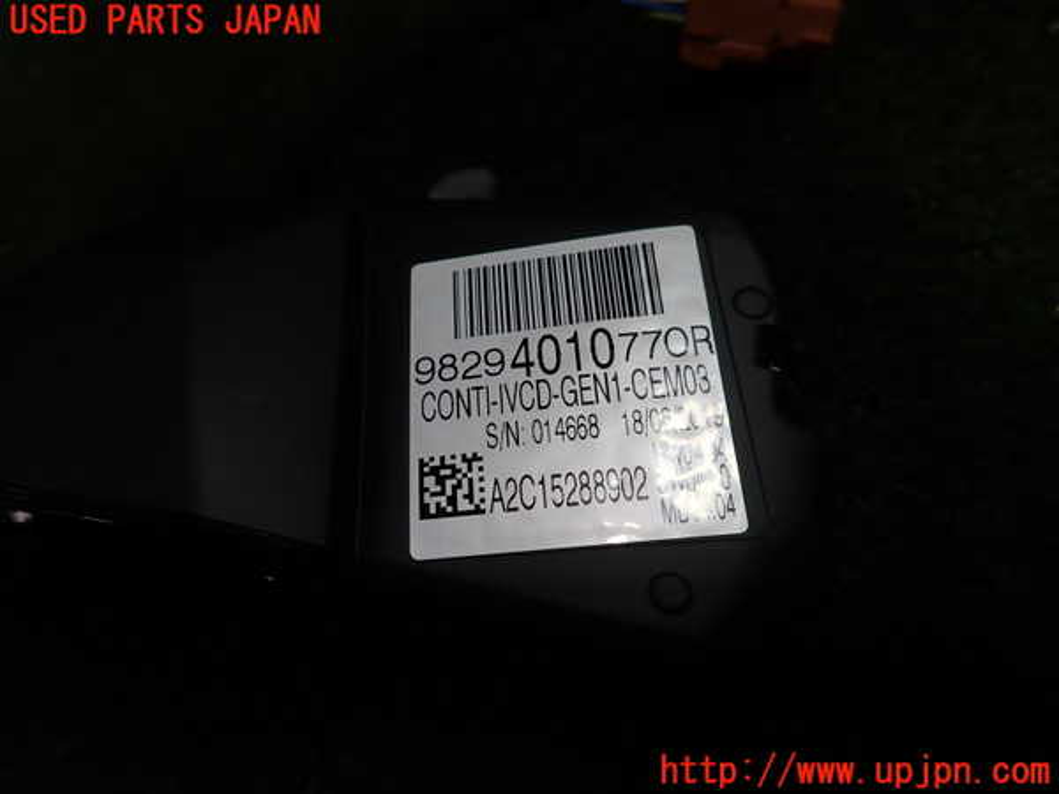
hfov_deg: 69.4
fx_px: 765
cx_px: 530
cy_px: 397
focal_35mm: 25
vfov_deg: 54.9
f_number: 2.8
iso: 100
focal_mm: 4.5
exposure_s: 1/80
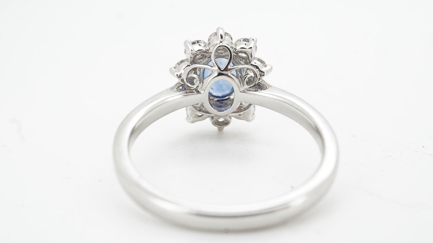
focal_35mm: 61
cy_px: 83
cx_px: 217
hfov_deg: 34.4
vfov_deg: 19.7
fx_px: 700
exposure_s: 1/60
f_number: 20
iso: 125
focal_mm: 30
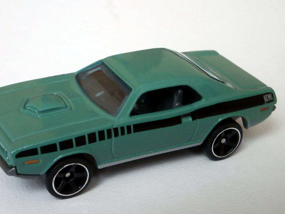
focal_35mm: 60
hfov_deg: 32.2
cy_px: 116
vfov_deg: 24.4
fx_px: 494
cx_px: 126
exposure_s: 1/30
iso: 400
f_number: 3.4
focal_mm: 8.3
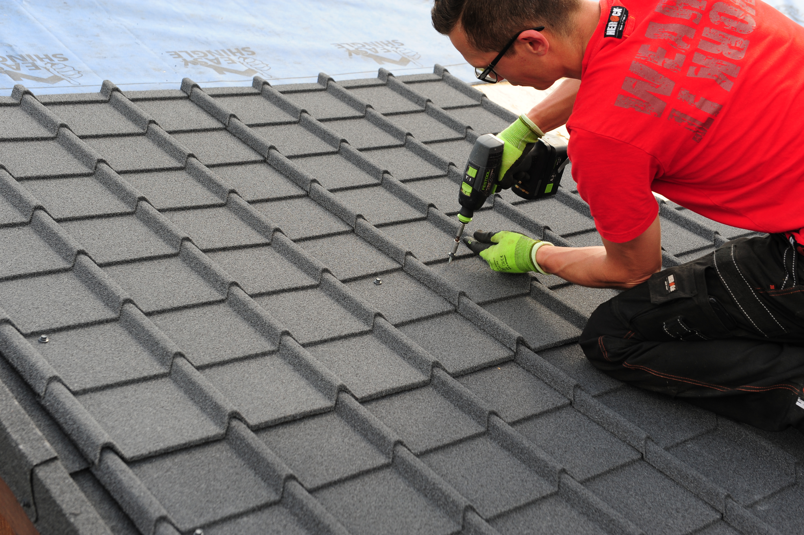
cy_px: 268
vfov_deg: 24.6
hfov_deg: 36.3
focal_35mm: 55
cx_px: 402
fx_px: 1228
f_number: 6.3
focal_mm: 55
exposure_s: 1/250
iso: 400
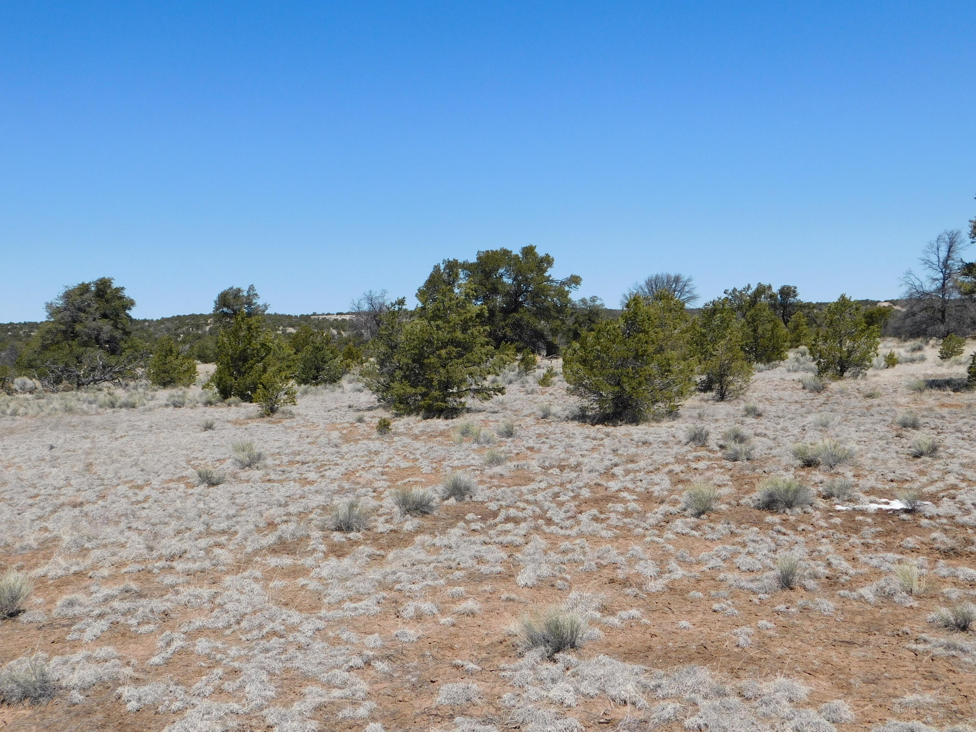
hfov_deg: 51.4
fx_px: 1015
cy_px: 366
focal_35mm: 36
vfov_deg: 39.7
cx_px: 488
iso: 125
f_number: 7
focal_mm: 6.3
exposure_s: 1/400
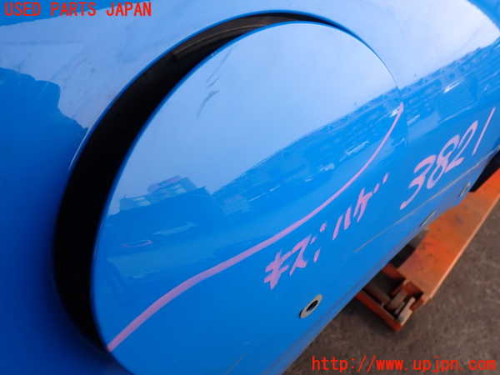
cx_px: 250
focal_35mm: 30
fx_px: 433
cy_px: 188
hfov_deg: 60.0
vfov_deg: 46.8
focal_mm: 5.4
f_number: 3.2
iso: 100
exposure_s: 1/250
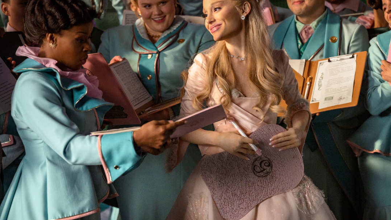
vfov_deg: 11.3
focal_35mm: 107
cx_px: 197
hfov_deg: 20.0
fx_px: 1109
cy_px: 94
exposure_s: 1/250
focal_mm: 92
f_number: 3.5
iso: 2500
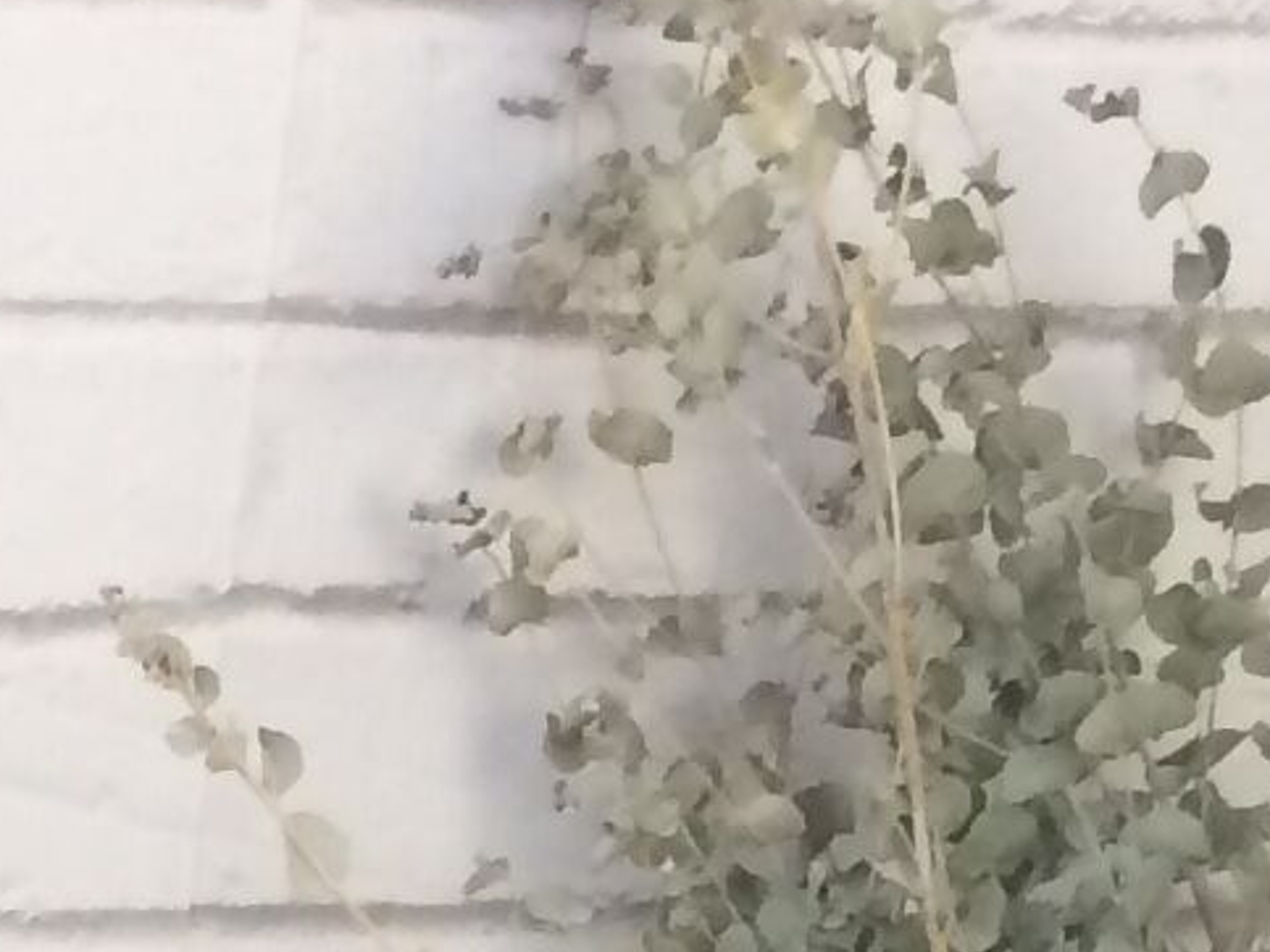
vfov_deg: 6.7
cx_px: -1133
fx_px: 7189
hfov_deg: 9.5
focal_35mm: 196
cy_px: 3056
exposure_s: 1/33
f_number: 2.2
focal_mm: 4.15
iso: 50
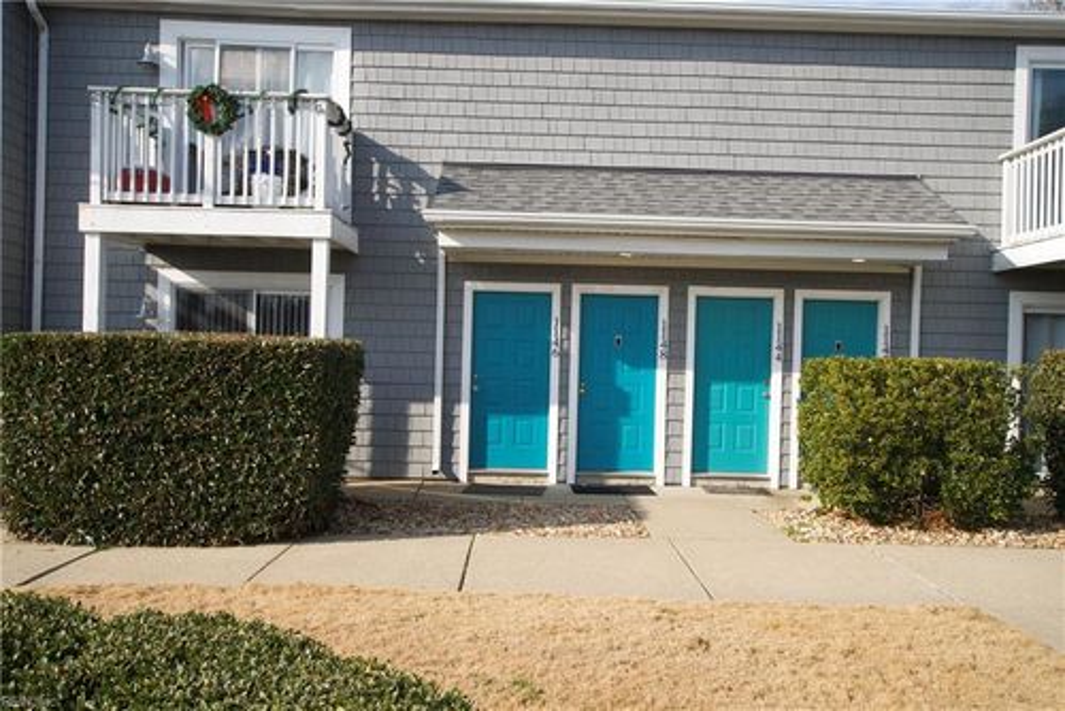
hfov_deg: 61.9
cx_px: 532
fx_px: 888
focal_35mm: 30
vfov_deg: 43.7
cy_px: 356
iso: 100
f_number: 7.1
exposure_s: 1/200
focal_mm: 20
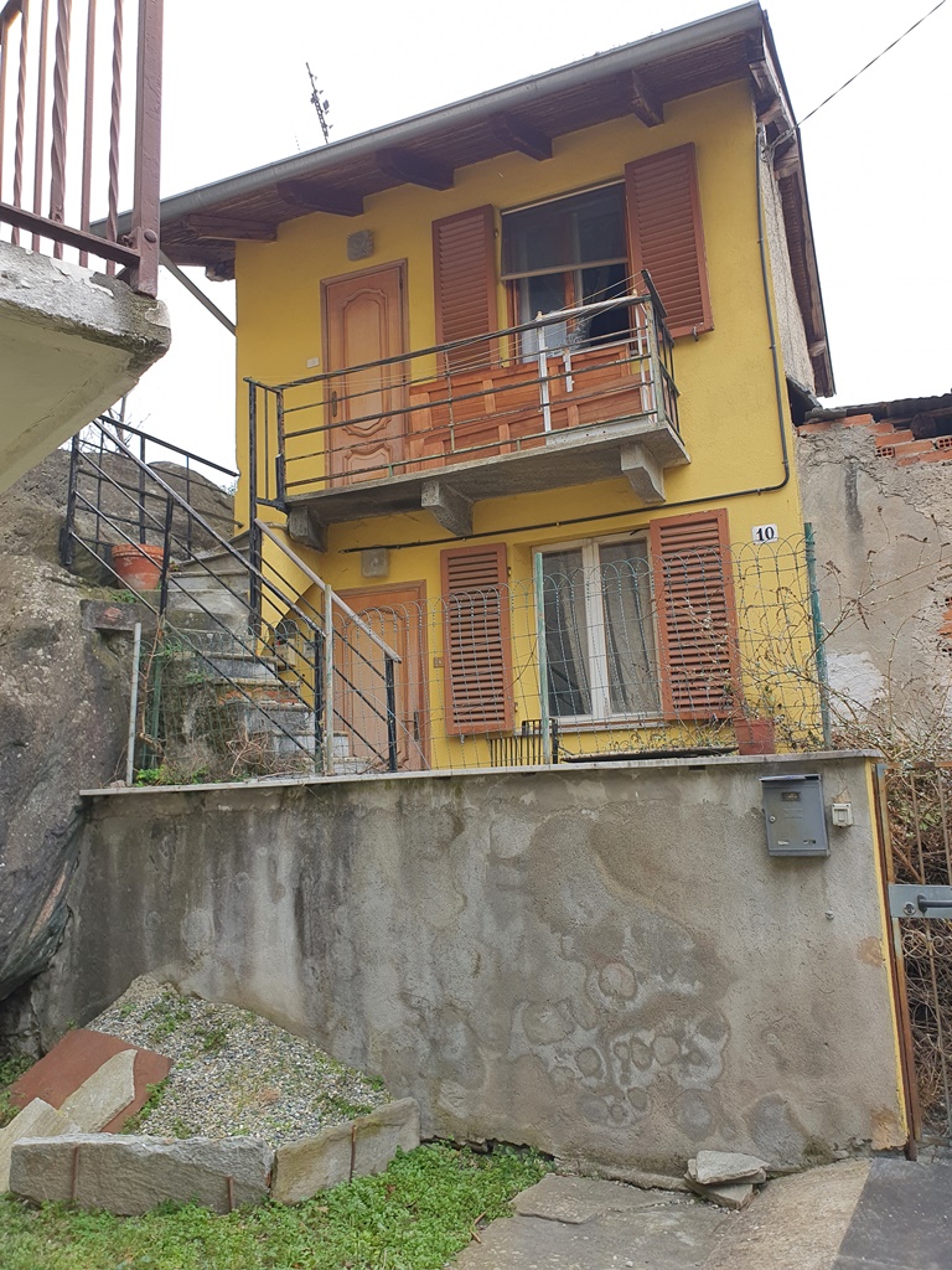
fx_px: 953
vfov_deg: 67.3
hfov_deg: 53.1
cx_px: 476
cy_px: 635
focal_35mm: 26
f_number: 2.4
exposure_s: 1/178
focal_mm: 4.3
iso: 50
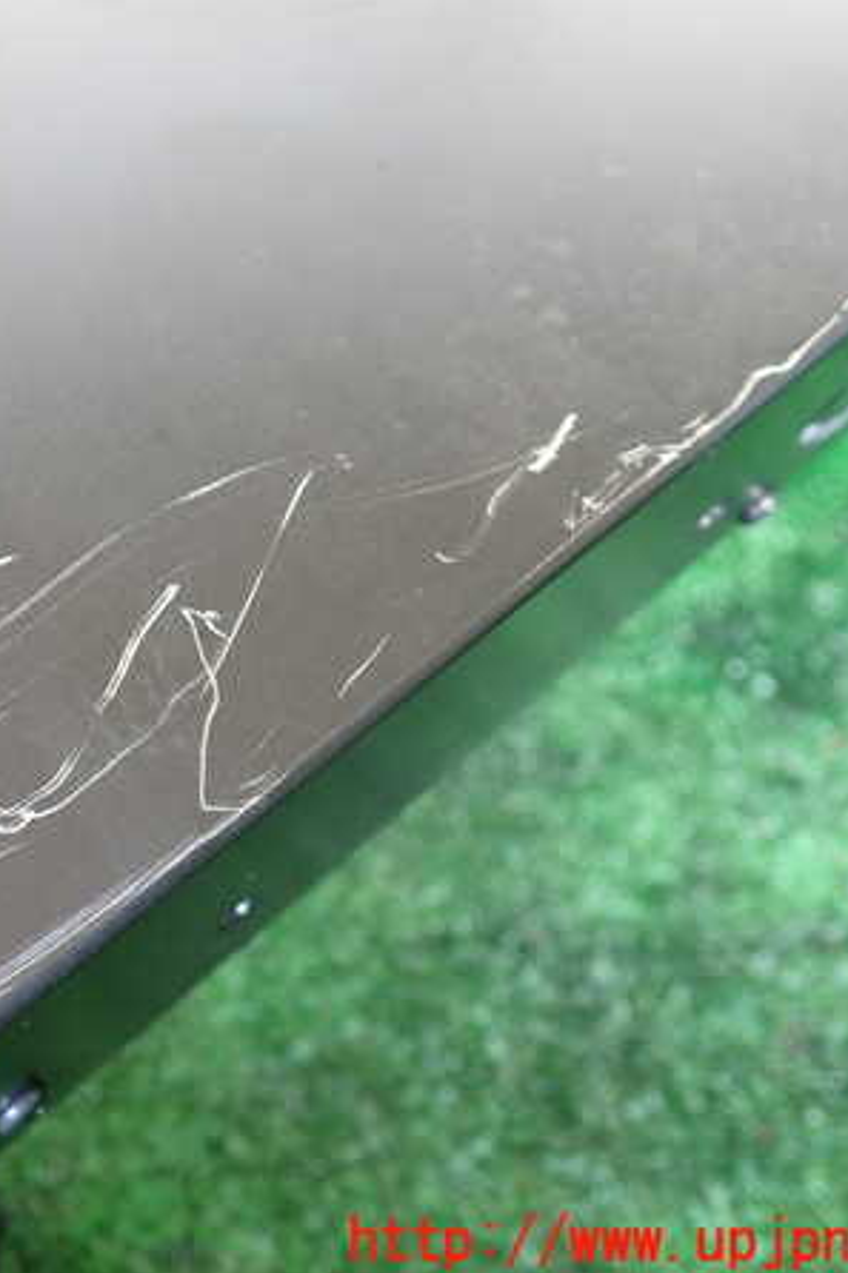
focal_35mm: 42
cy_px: 636
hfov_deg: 30.9
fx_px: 1485
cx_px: 137
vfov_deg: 46.4
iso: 200
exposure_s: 1/60
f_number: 2.3
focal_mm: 5.4
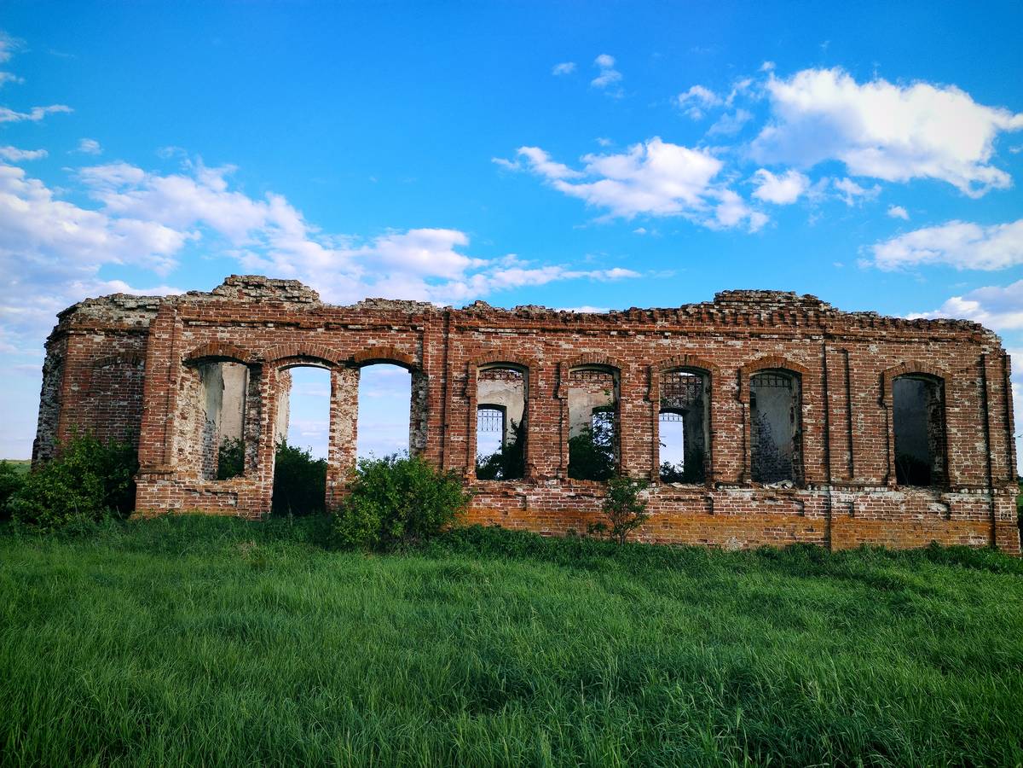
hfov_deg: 61.7
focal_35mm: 29
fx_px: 857
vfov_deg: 48.2
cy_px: 384
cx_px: 512
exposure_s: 1/689
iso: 100
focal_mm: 4.75
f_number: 1.8
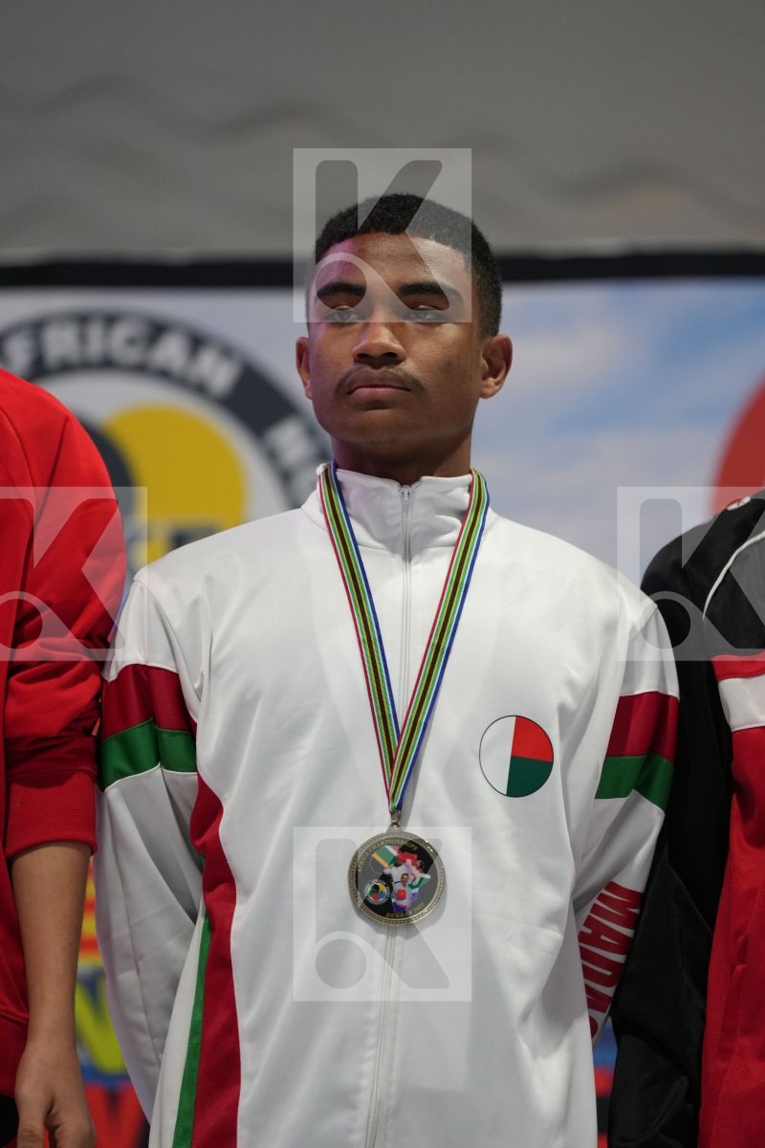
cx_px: 382
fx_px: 6375
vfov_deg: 10.3
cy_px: 574
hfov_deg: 6.9
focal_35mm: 200
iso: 2000
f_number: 2.8
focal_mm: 200
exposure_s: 1/250
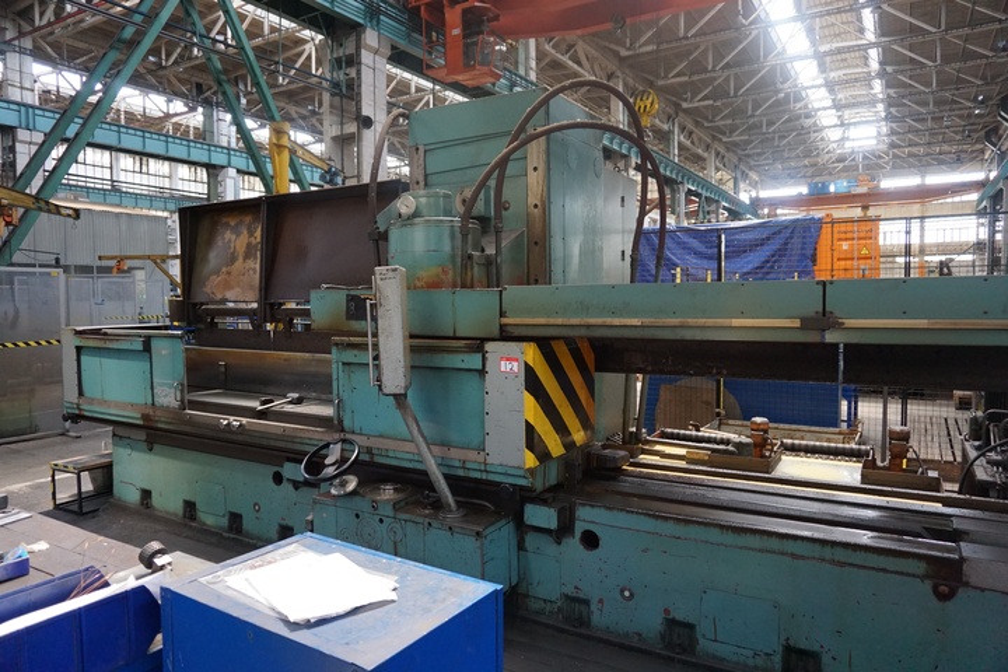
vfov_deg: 53.1
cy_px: 336
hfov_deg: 73.7
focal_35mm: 24
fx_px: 672
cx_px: 504
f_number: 4
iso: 1250
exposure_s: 1/160
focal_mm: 16
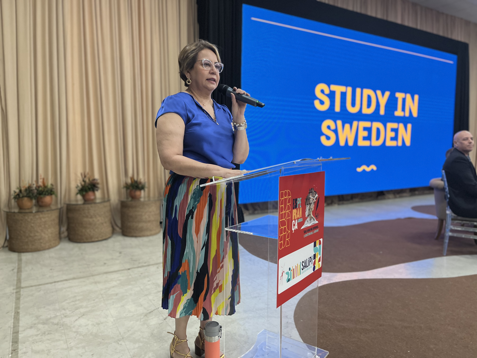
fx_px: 358
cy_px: 179
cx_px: 238
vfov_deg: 53.1
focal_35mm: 26
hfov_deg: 67.3
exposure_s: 1/60
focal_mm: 5.1
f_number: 1.6
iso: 250
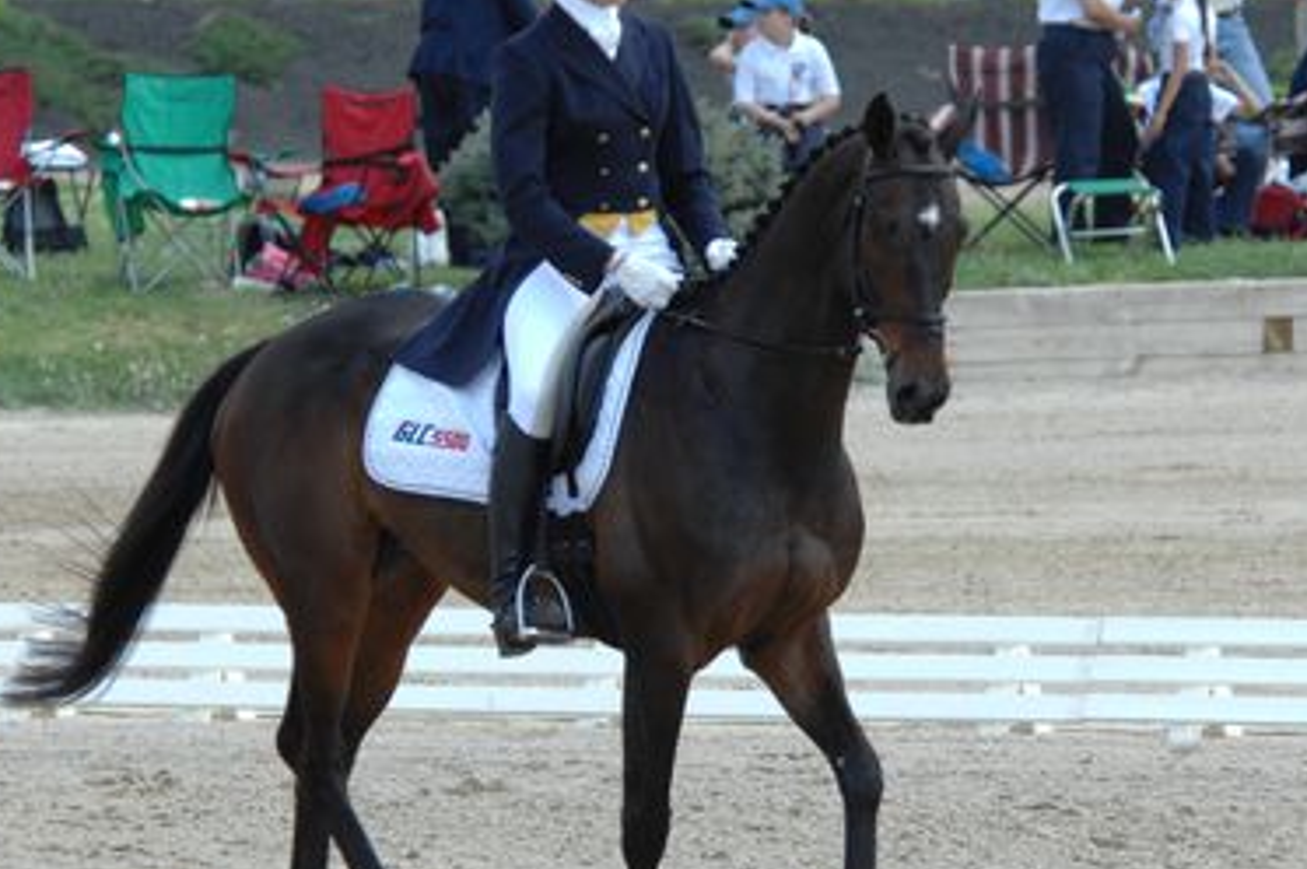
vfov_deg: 2.7
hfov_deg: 4.0
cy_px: 426
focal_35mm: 515
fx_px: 18680
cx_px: 620
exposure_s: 1/400
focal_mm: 200
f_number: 5.3
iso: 200
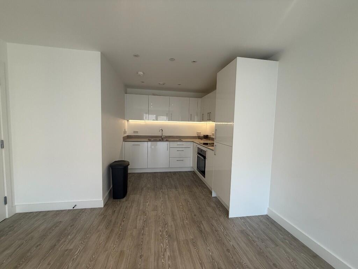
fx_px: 145
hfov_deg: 102.1
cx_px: 179
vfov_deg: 85.7
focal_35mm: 14
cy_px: 134
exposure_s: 1/99
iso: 125
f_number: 2.2
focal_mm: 2.22
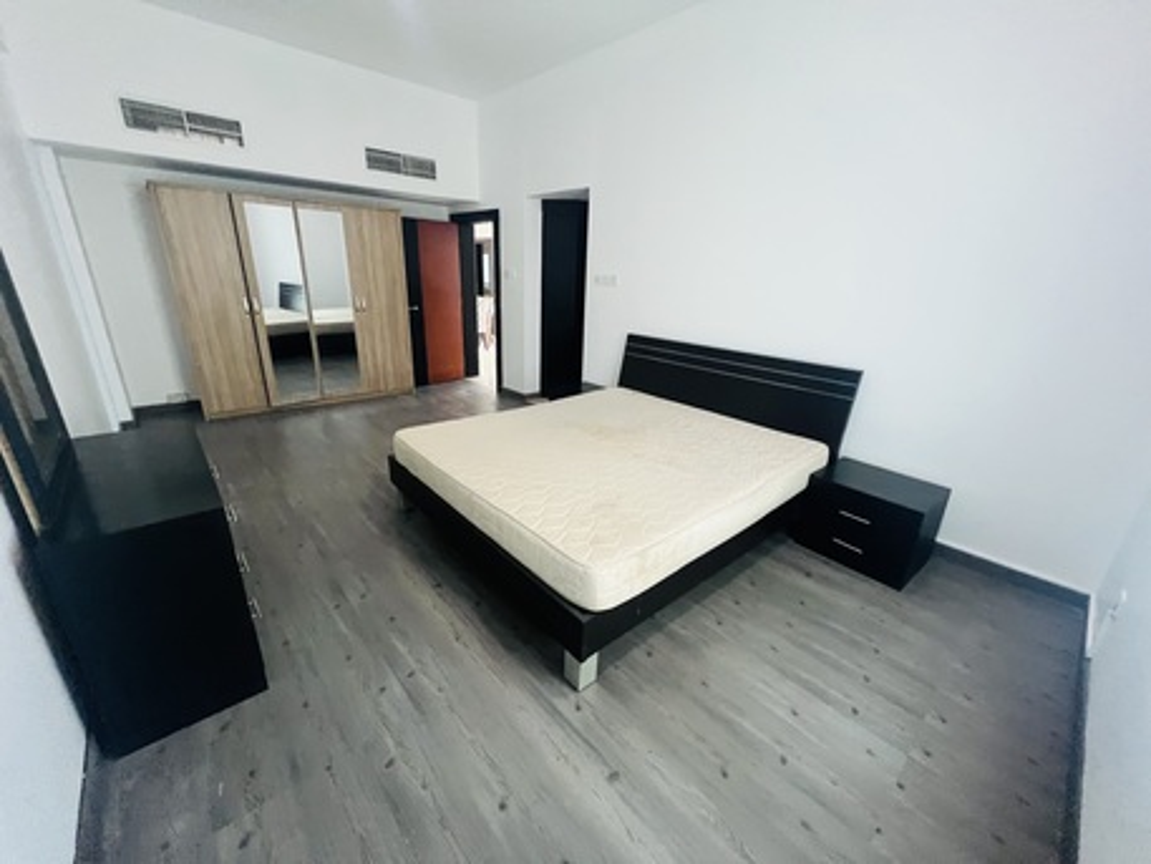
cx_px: 576
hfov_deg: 106.2
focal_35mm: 13
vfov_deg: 89.9
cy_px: 432
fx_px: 432
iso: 500
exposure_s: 1/50
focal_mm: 1.57
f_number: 1.8
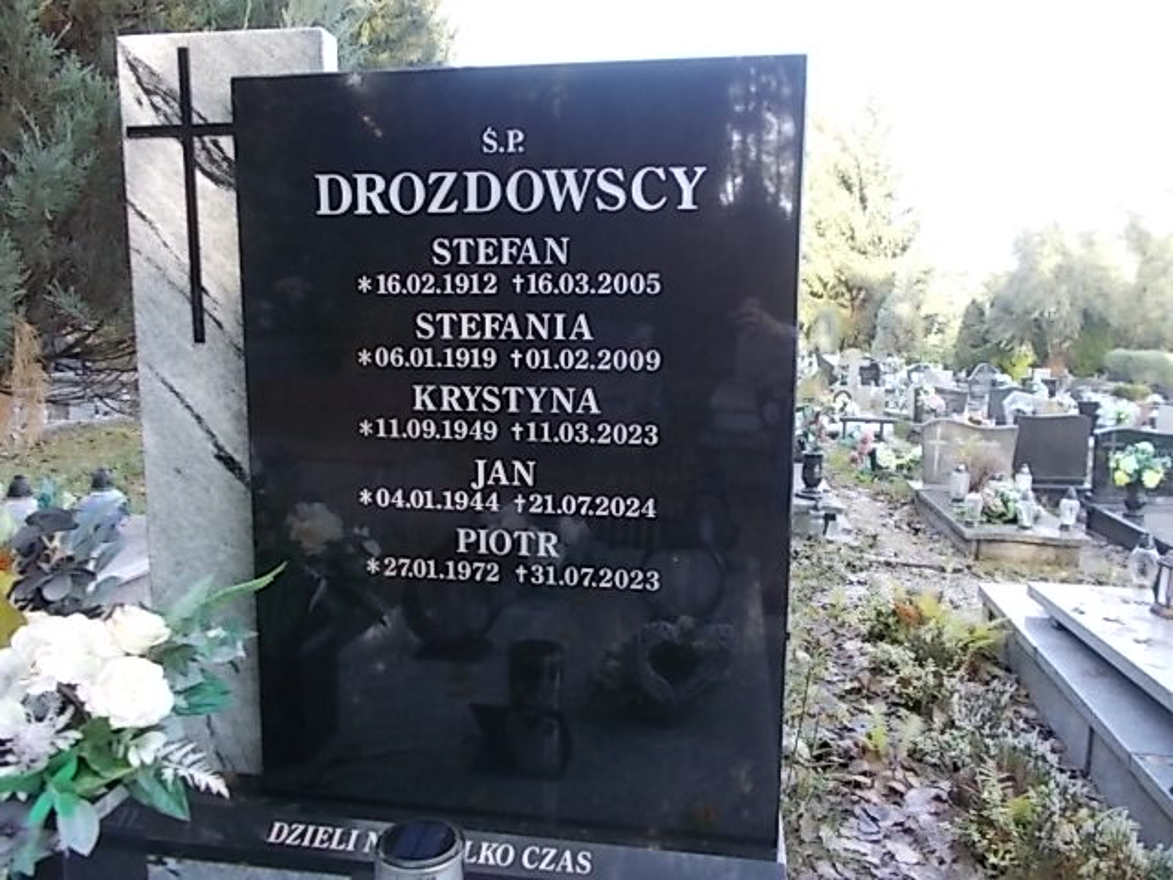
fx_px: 881
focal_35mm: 26
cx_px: 586
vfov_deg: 53.1
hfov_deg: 67.3
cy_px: 440
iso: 80
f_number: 3.2
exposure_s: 1/40
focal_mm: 4.6
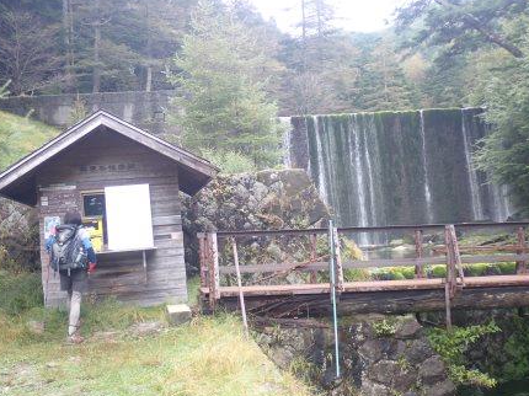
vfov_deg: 29.6
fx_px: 748
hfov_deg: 38.9
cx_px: 257
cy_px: 194
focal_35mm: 49
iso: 200
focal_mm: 8.4
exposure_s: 1/100
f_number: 3.1
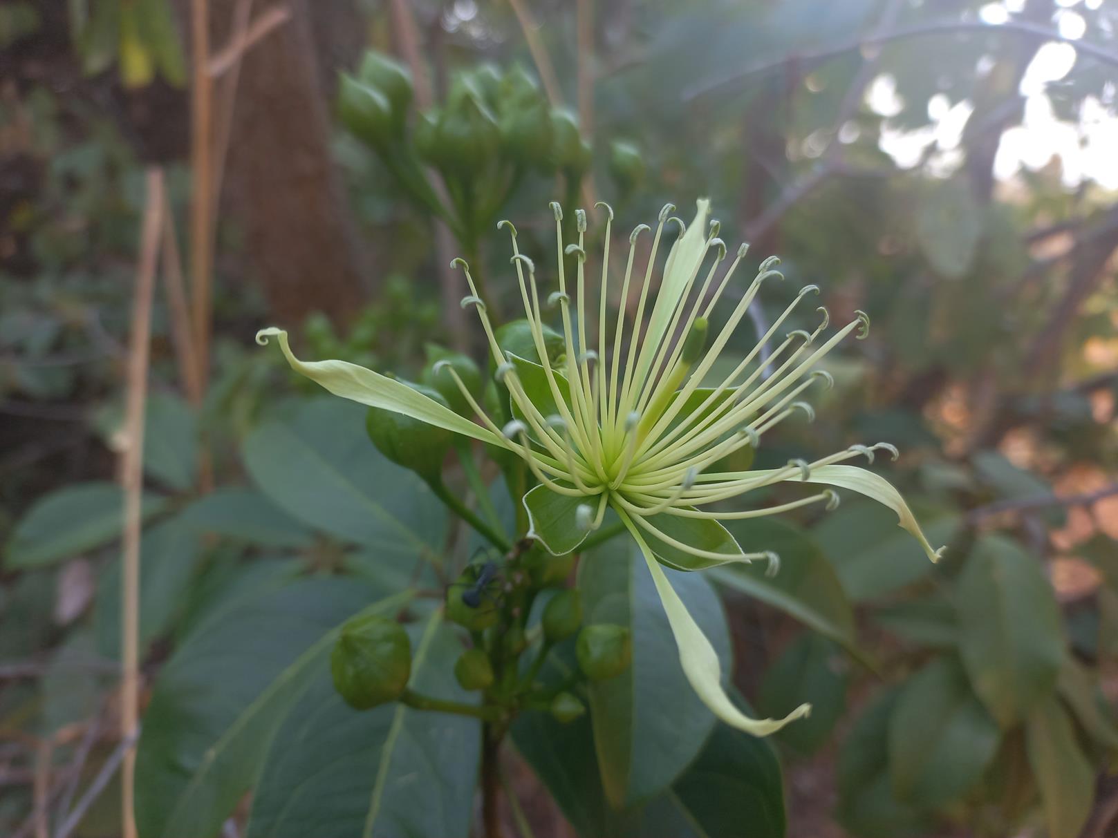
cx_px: 559
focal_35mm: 25
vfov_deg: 54.9
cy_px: 419
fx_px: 807
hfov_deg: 69.4
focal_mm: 4.6
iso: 32
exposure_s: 1/120
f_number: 1.8
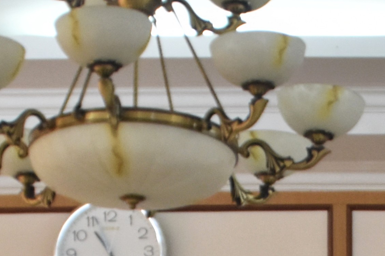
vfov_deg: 9.0
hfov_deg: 14.2
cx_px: 481
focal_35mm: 139
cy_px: 577
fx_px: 1486
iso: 800
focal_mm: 18
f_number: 3.5
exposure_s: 1/50
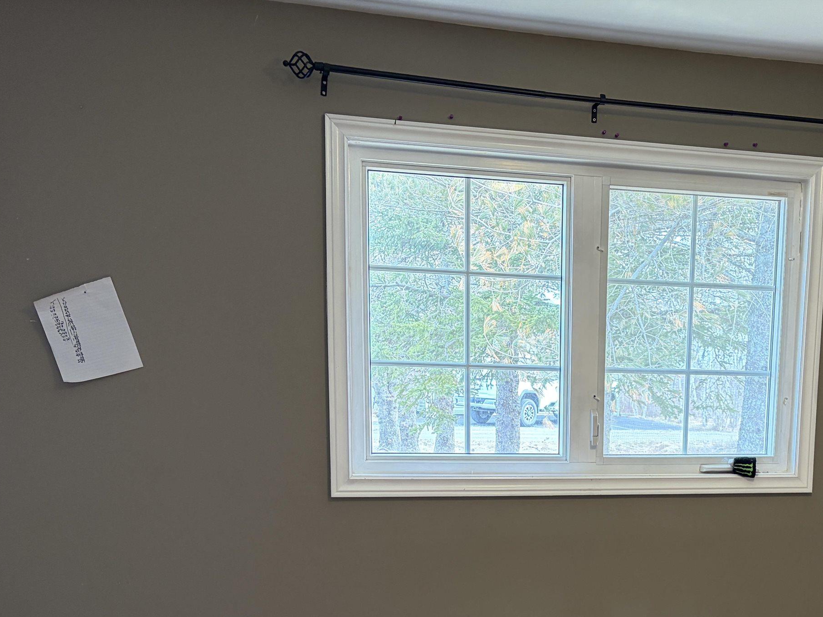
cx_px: 589
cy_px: 520
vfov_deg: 31.7
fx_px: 1046
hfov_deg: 42.0
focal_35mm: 44
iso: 160
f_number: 1.6
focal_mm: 5.96
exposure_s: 1/60
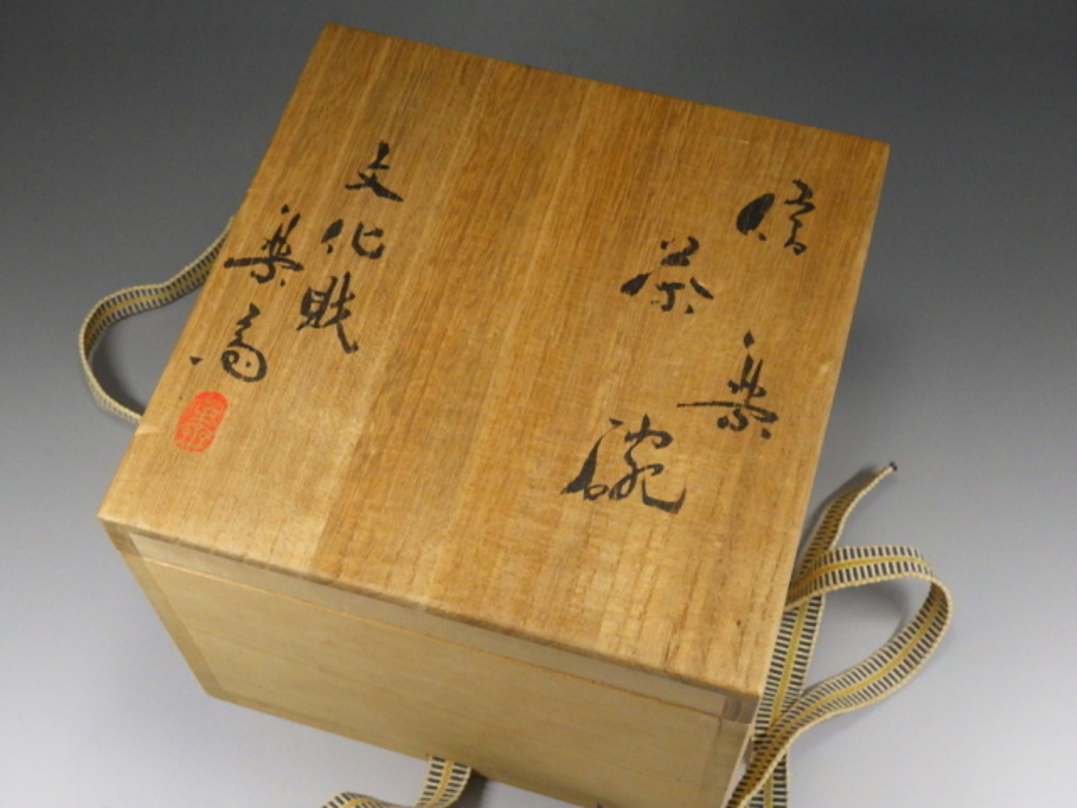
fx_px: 1587
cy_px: 404
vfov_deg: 28.6
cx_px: 538
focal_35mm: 51
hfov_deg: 37.5
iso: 200
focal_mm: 9.1
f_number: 4.4
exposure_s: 1/60
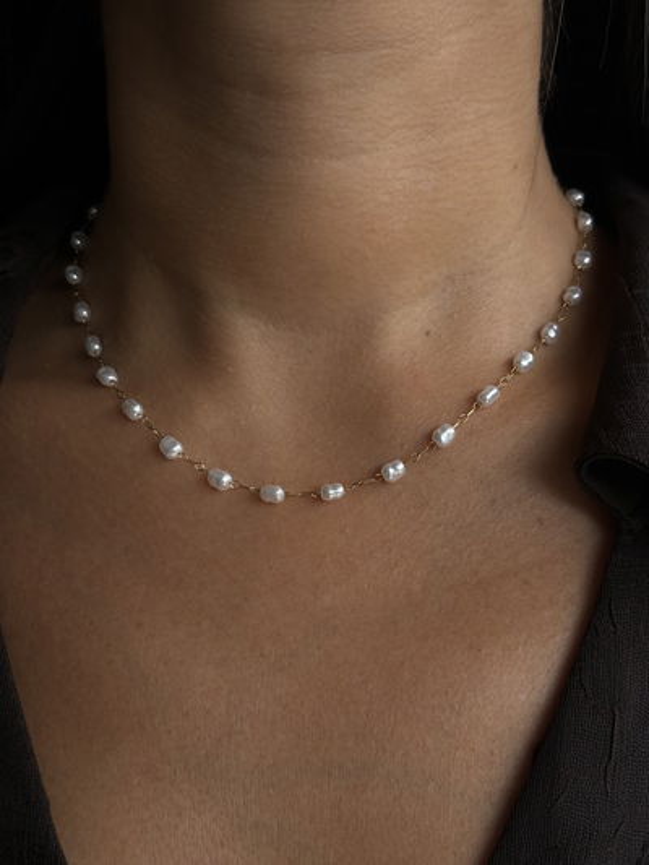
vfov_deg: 36.8
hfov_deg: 28.0
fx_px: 1299
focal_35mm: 52
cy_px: 432
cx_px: 324
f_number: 1.6
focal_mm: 5.96
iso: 32
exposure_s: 1/121
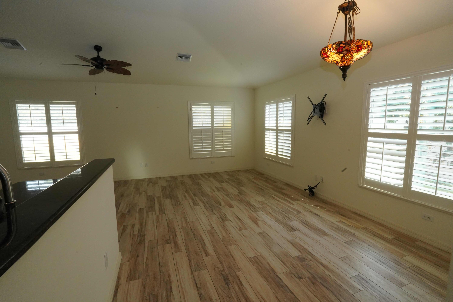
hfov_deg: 96.7
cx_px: 226
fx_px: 201
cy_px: 151
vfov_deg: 73.7
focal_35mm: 16
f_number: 22
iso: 4000
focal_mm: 16
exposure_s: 1/60
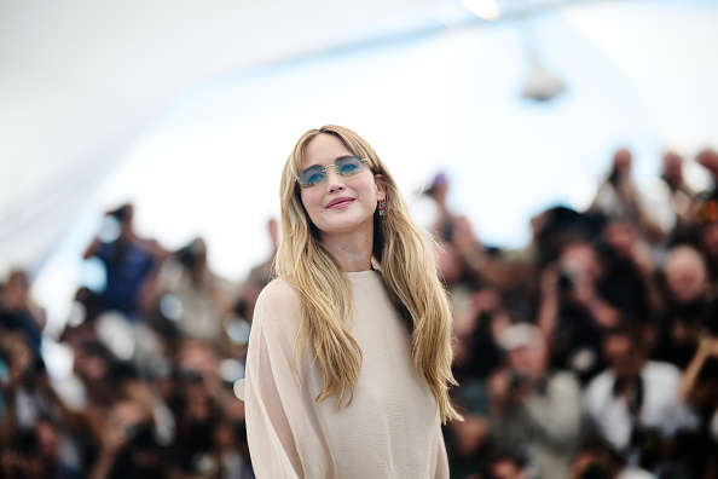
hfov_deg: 23.9
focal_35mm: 85
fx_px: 1695
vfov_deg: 16.1
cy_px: 240
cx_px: 359
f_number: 1.2
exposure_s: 1/1000
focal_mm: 85
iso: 100
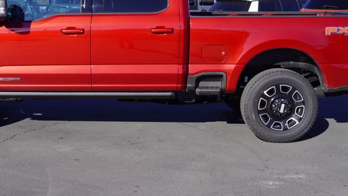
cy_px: 60
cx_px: 126
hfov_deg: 34.7
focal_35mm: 60
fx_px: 552
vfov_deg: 20.0
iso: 100
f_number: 9
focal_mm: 23
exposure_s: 1/125
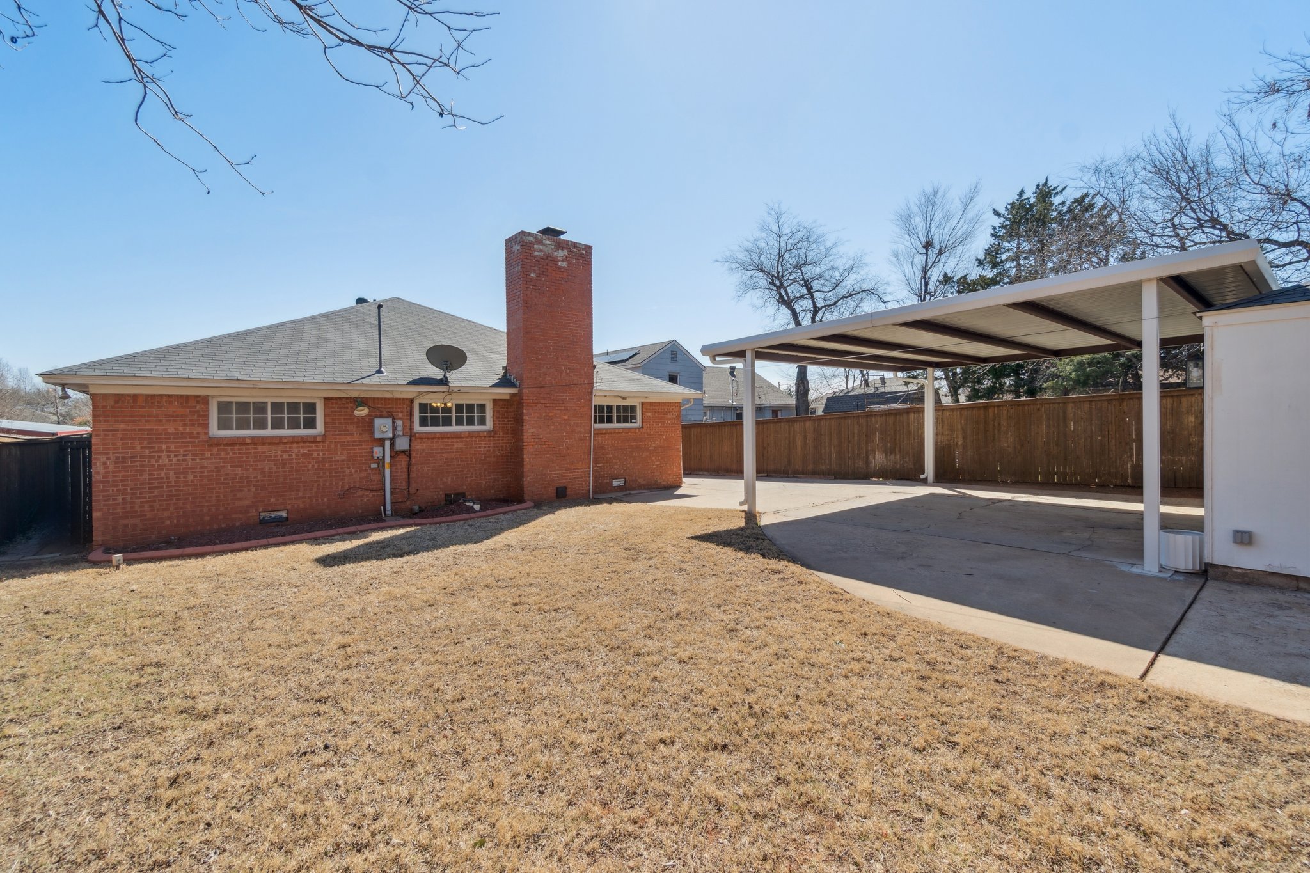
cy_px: 436
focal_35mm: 15
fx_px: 546
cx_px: 655
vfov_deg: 77.3
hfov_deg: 100.4
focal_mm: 10
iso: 100
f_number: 9
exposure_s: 1/500
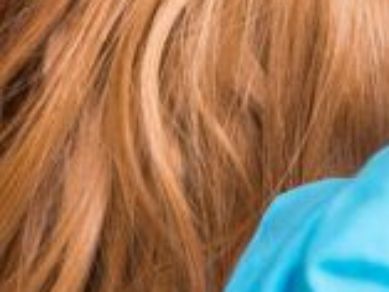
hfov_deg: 8.8
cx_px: 52
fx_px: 2508
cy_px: -280
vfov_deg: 6.5
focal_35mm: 223
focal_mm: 30
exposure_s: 1/160
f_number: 9
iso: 100
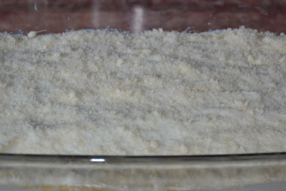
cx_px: 148
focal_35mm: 128
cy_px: 113
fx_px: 1017
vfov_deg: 10.7
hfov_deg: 16.0
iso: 720
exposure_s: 1/60
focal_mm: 60
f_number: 5
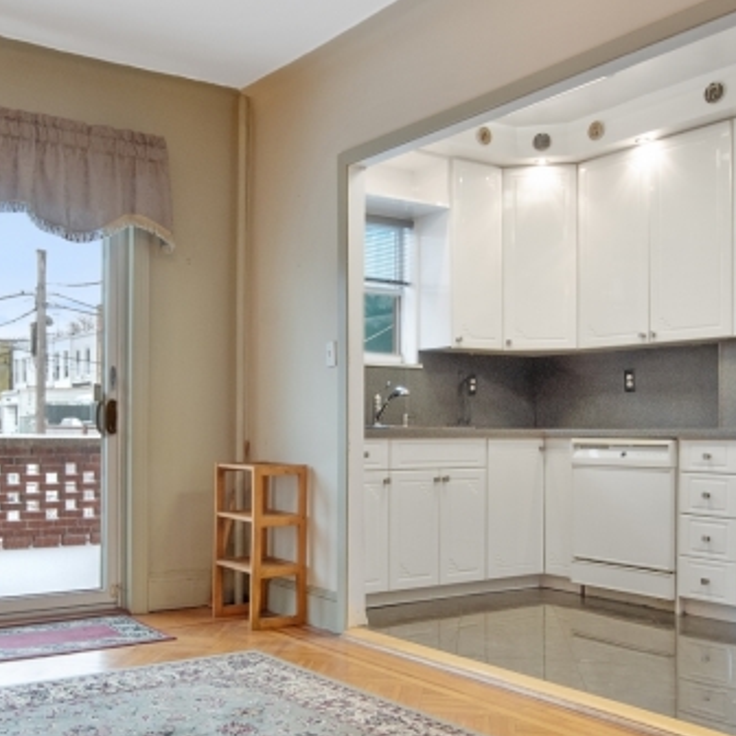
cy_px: 426
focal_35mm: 38
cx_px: 275
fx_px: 914
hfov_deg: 43.5
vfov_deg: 43.7
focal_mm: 14
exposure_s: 1/8
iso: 400
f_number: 11
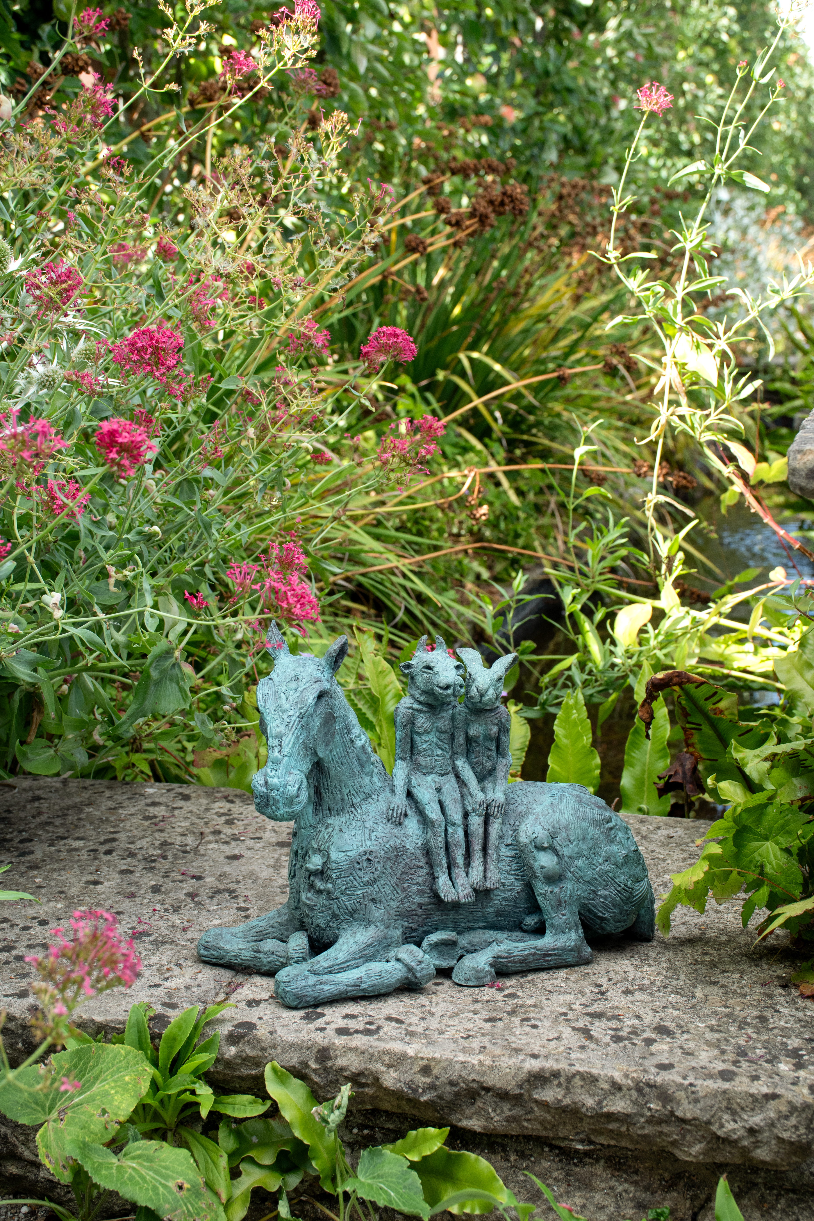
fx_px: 1764
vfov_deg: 38.2
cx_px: 407
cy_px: 610
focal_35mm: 52
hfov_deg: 26.0
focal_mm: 35
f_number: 7.1
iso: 320
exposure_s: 1/60
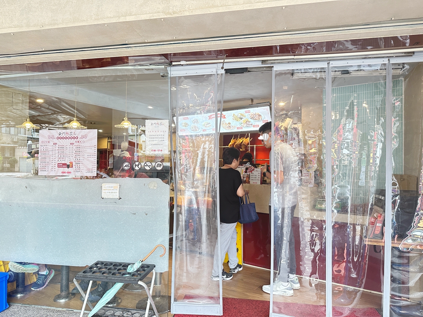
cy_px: 158
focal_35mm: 24
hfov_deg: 71.6
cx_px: 212
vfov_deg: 56.8
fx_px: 293
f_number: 1.78
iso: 160
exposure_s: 1/120
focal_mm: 6.86
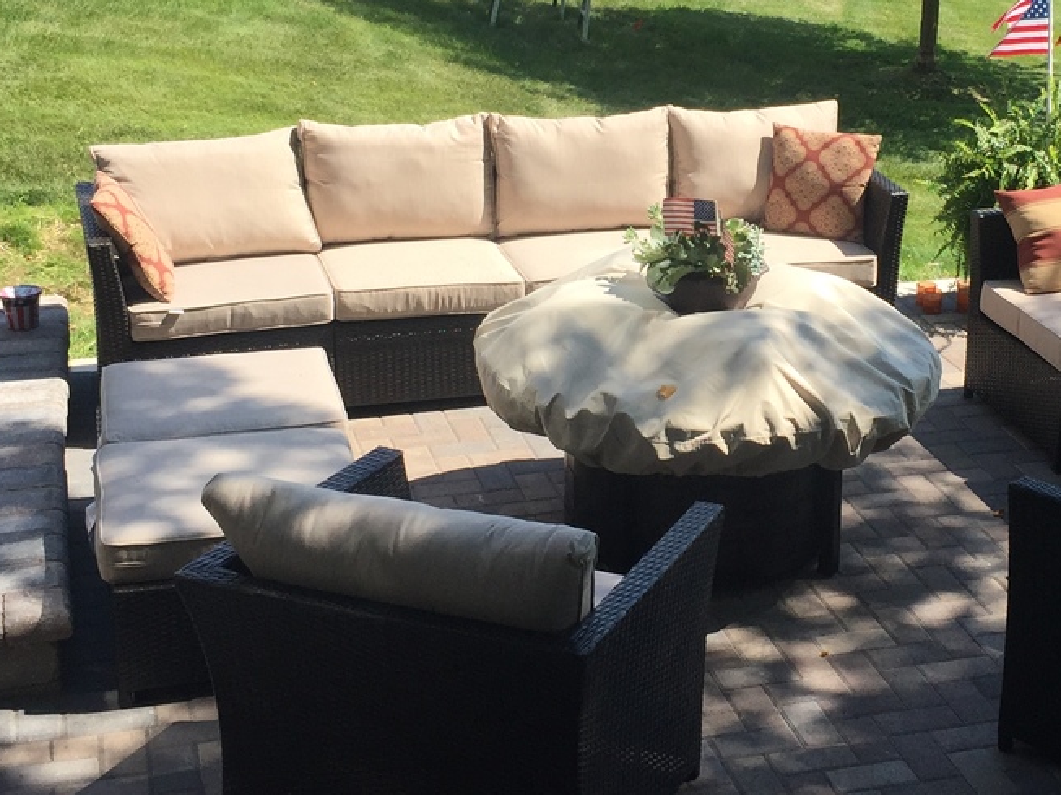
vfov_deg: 22.8
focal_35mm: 64
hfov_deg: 29.9
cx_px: 759
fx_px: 1961
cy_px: 244
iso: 32
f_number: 2.2
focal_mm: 4.15
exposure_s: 1/1319
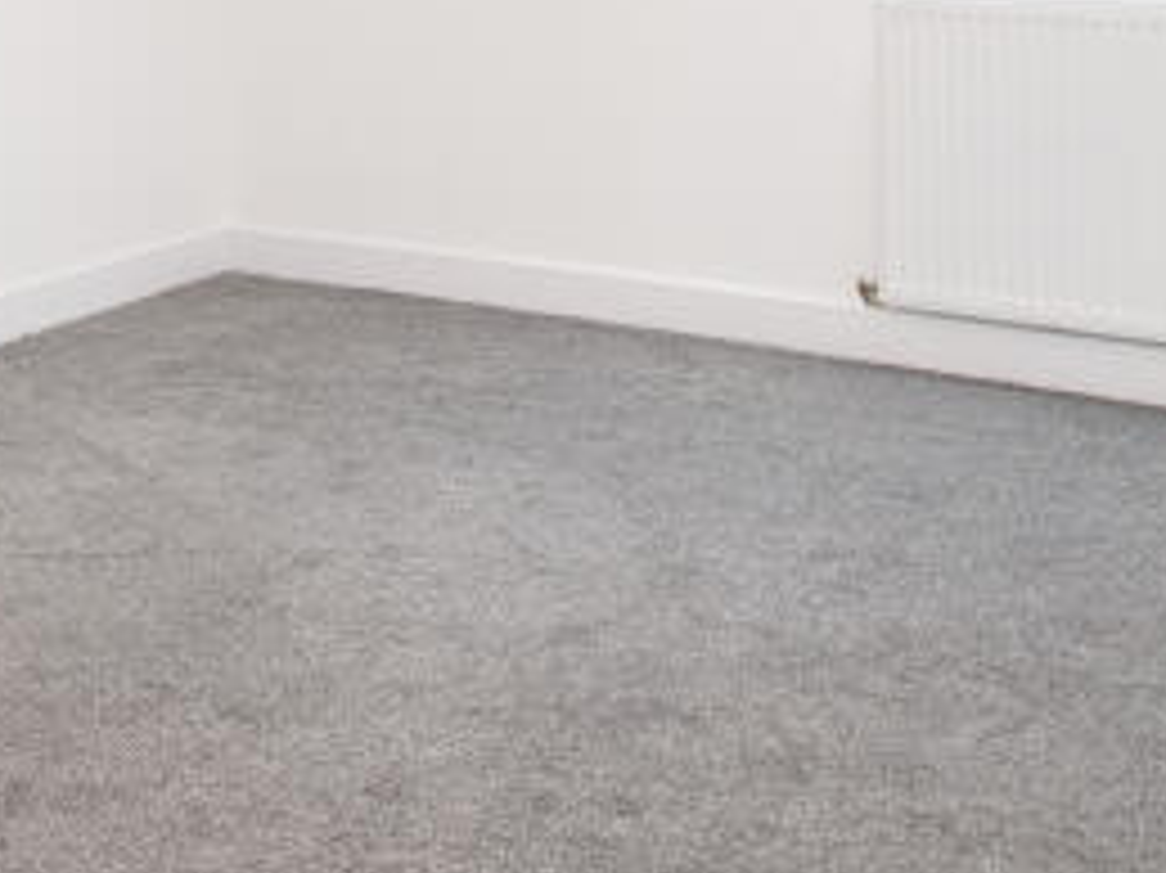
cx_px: 293
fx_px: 1919
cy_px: -148
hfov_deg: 33.1
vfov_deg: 23.6
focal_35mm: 57
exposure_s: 1/6
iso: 320
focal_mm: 10
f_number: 9
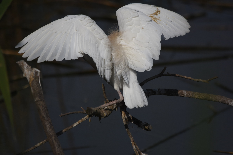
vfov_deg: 1.8
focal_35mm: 750
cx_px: 116
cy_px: 78
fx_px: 4854
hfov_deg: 2.7
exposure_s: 1/8000
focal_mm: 500
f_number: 7.1
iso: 400
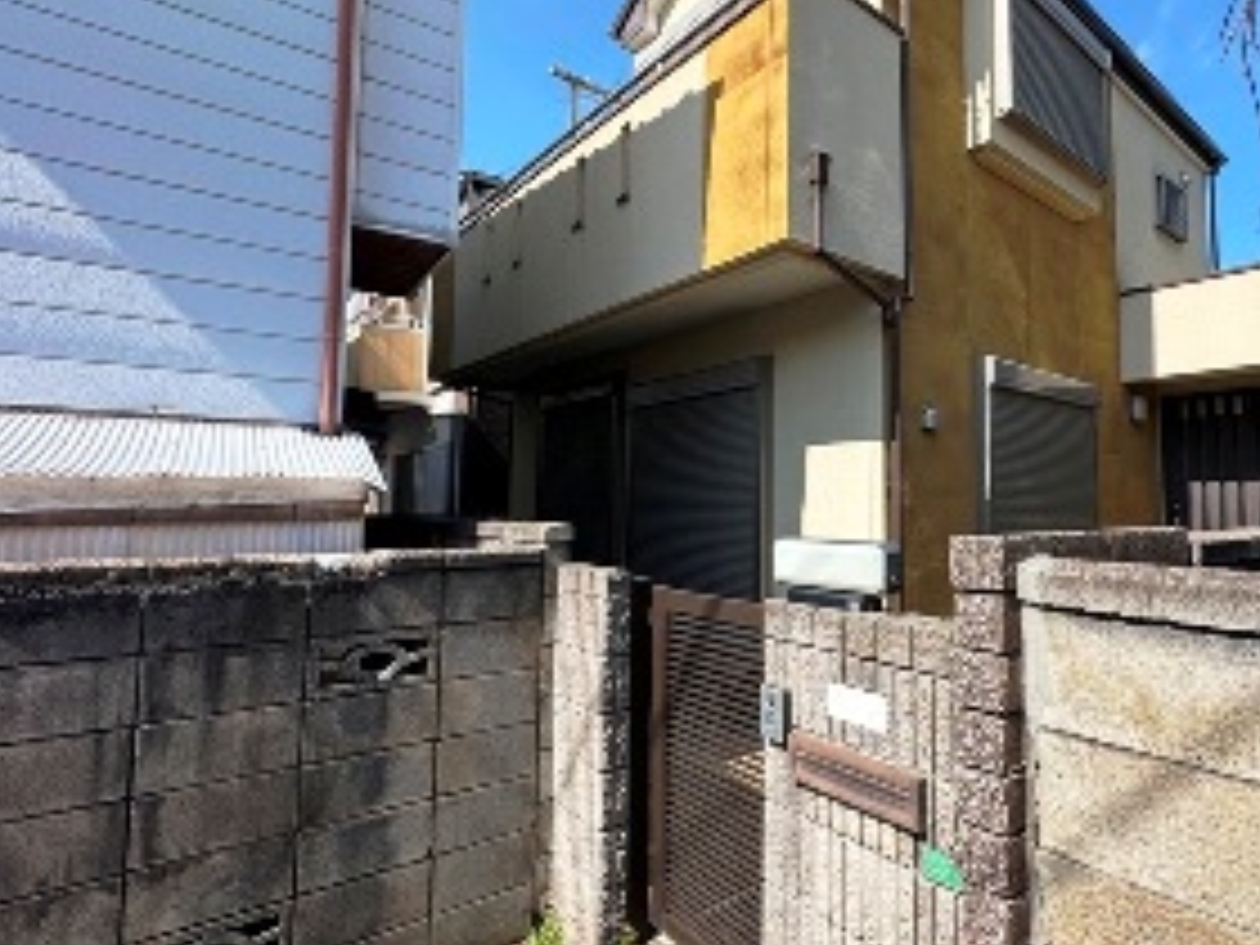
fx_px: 728
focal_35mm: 20
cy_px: 459
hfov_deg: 80.1
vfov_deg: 66.0
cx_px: 796
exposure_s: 1/972
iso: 50
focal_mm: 2.22
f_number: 2.2
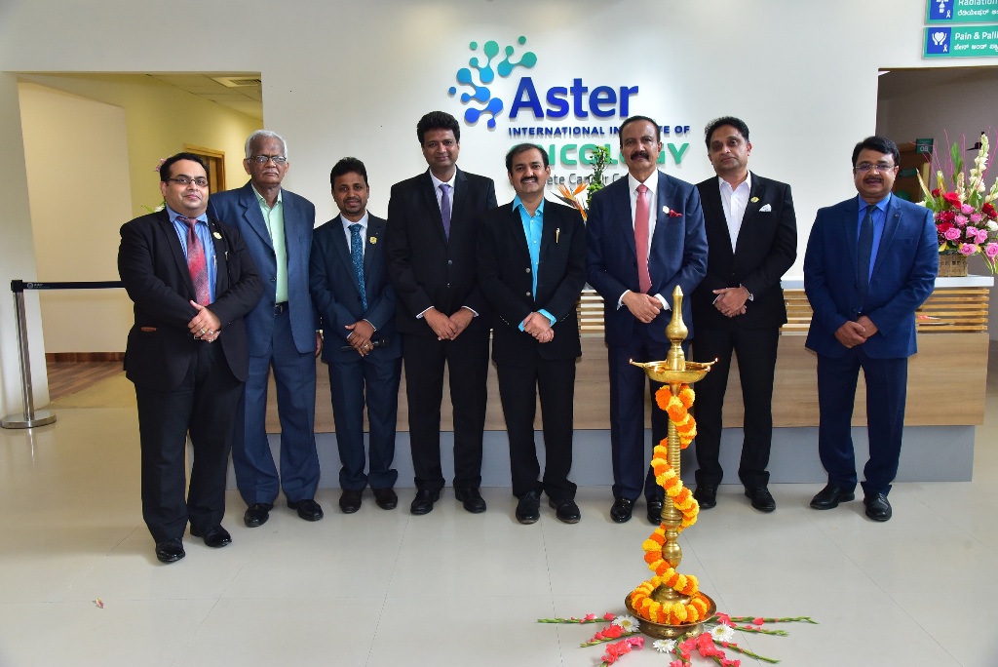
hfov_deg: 60.3
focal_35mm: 31
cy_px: 334
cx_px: 499
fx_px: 860
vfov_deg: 42.4
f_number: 5.6
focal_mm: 31
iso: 1250
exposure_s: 1/125
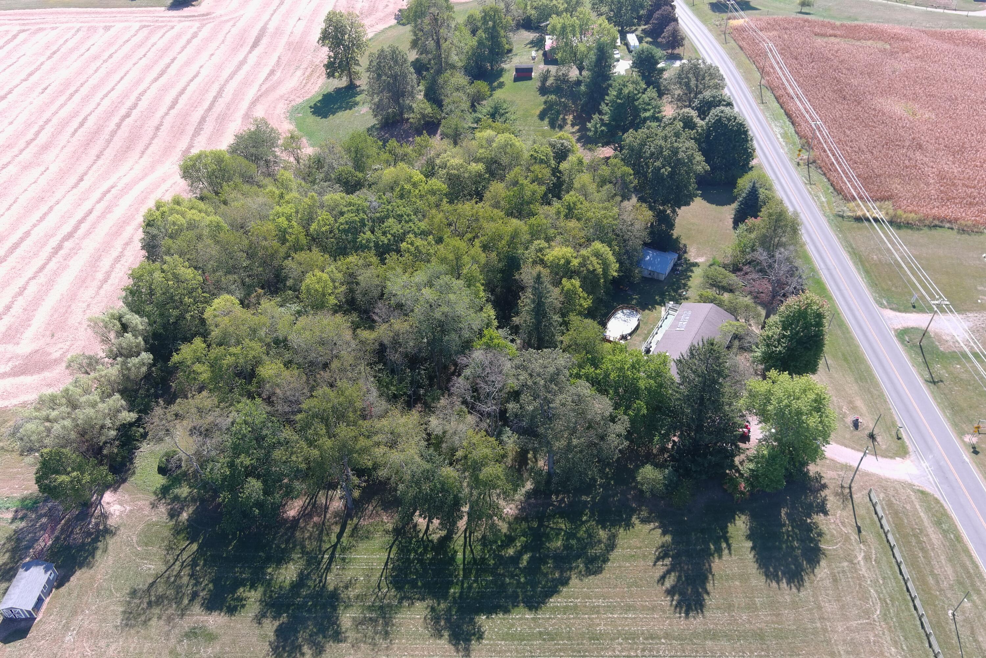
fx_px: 794
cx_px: 493
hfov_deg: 63.7
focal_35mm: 29
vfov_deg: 45.0
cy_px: 329
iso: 100
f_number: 2.8
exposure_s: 1/400
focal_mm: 10.57
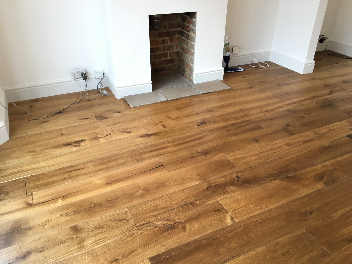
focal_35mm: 29
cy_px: 132
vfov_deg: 48.2
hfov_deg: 61.7
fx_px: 295
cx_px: 176
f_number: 2.2
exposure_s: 1/33
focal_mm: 4.15
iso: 64
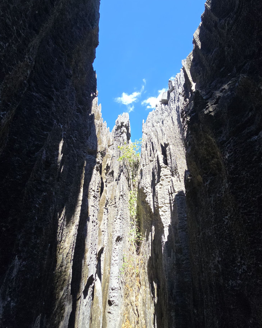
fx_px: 136
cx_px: 129
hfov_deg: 88.0
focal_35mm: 14
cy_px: 170
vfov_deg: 100.7
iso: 50
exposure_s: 1/385
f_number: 2.2
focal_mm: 2.2
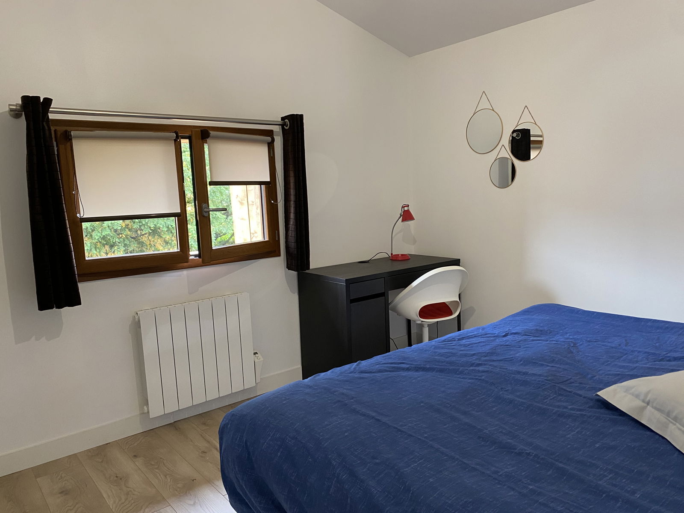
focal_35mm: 26
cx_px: 342
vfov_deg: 53.1
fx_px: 514
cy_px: 256
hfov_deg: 67.3
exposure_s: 1/50
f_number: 1.8
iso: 160
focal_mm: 4.25
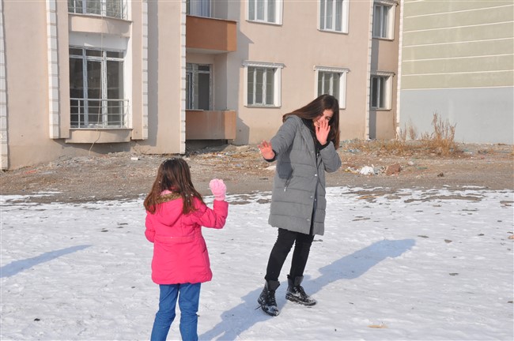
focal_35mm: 51
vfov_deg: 26.4
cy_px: 170
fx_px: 727
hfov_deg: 38.9
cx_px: 257
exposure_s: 1/500
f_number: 11
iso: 250
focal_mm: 34
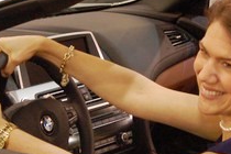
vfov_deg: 8.4
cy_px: 63
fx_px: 1052
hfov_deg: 12.5
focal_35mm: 164
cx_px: 139
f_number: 5.6
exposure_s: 1/25
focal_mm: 46
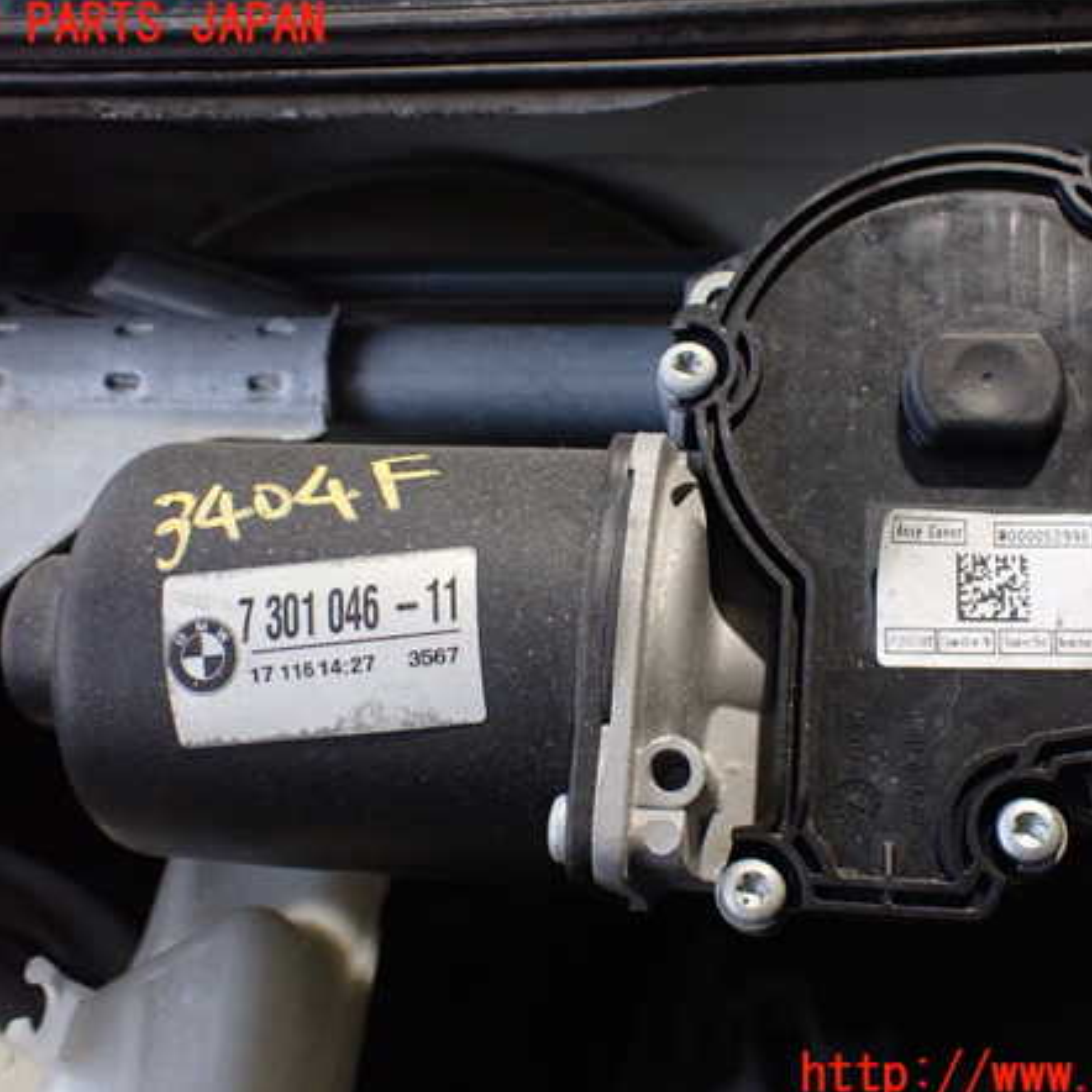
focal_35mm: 36
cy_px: 551
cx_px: 618
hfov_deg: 45.9
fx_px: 1285
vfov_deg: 46.0
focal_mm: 5.4
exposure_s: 1/60
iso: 800
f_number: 2.3
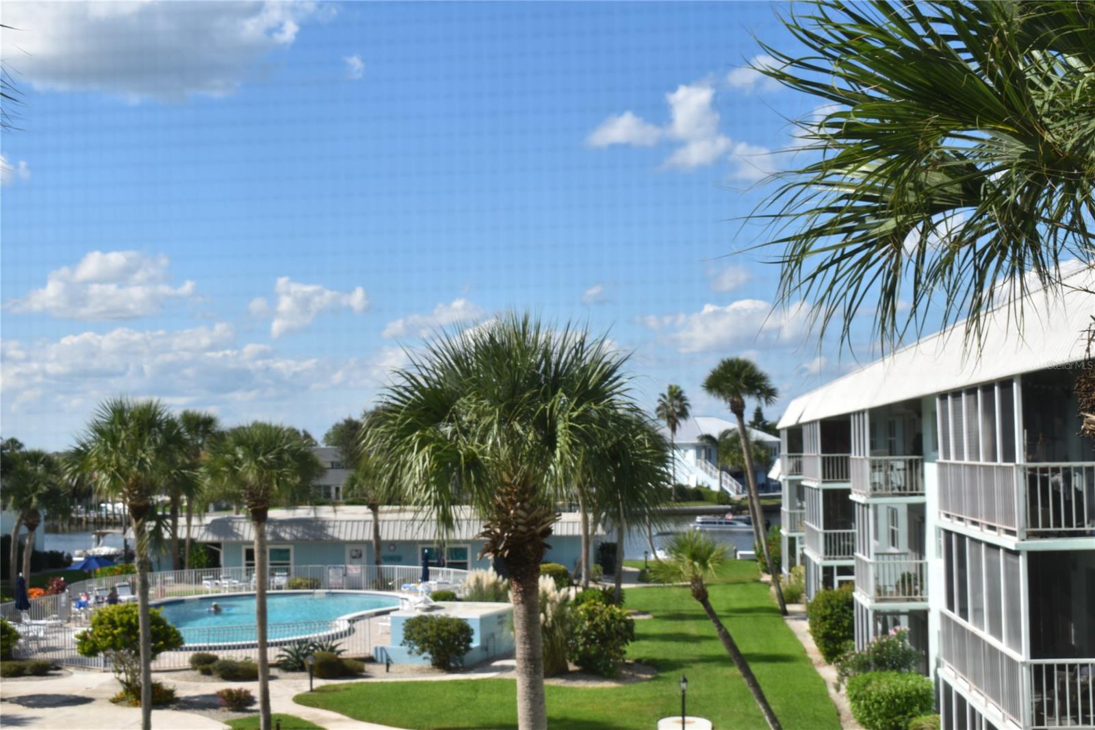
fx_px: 1551
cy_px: 365
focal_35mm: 51
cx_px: 548
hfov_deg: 38.9
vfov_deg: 26.5
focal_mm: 34
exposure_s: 1/250
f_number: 8
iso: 100
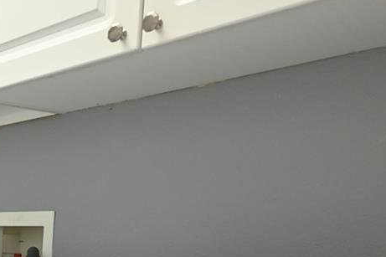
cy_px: 332
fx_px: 632
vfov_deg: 20.9
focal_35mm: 59
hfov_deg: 27.5
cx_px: -132
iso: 800
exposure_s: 1/15
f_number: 4.5
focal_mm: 17
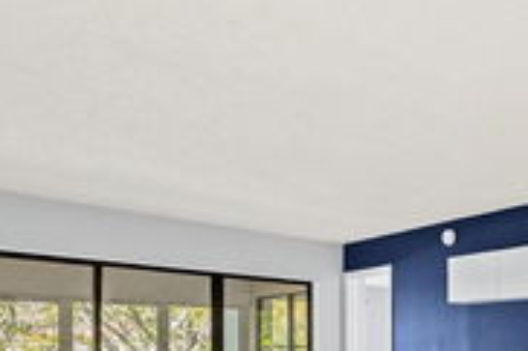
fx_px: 542
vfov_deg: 32.4
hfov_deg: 43.0
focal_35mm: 37
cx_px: 551
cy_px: 368
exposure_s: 1/13
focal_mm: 14
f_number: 8
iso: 1000
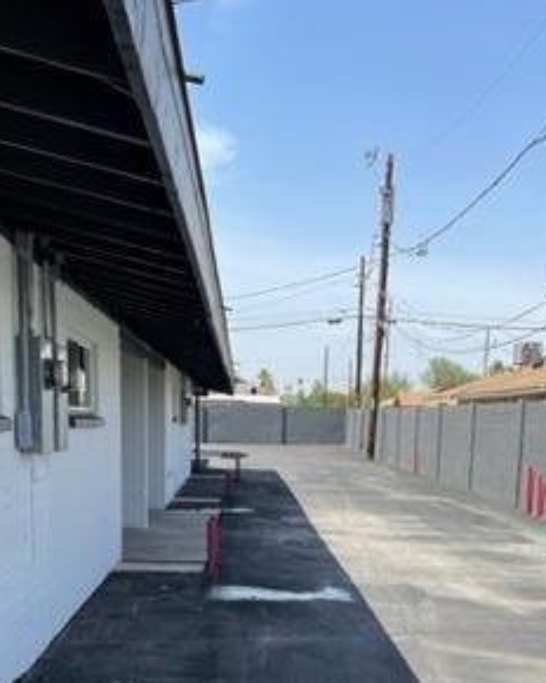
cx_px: 315
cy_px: 622
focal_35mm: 56
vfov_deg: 31.9
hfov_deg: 27.1
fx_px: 1131
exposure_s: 1/2132
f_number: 1.6
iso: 32
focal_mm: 4.2
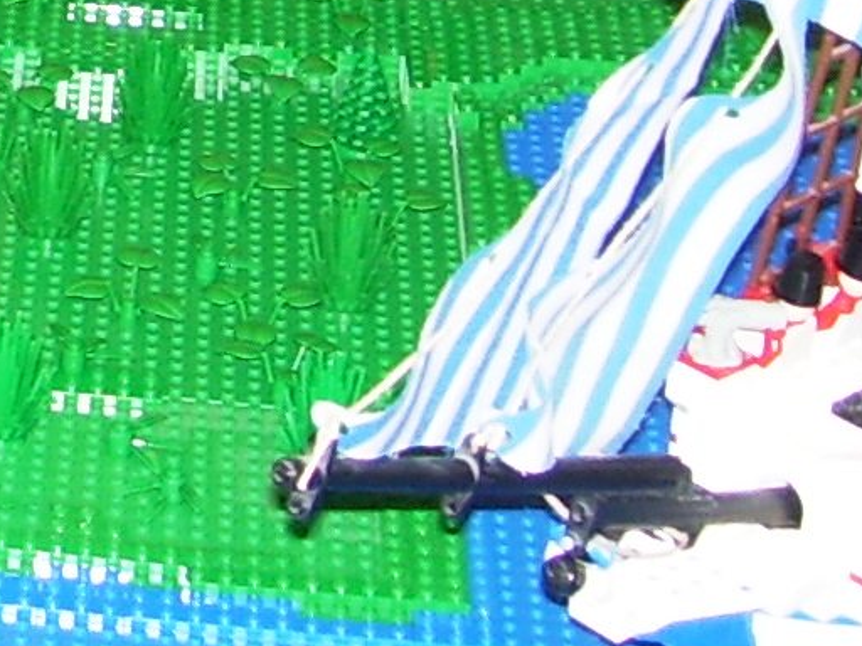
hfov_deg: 11.0
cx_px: -938
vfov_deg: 8.8
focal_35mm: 162
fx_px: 4034
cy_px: -510
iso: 80
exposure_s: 1/60
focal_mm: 6
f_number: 2.7
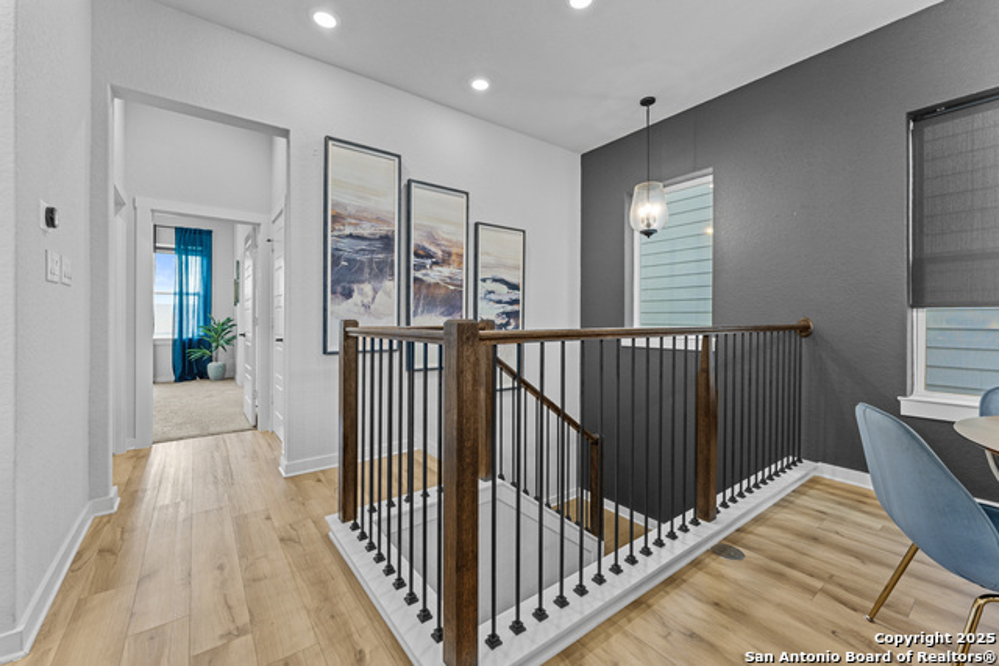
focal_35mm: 14
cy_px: 333
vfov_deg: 81.2
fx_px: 389
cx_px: 500
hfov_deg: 104.2
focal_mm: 14
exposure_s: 1/1.25
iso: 160
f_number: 8
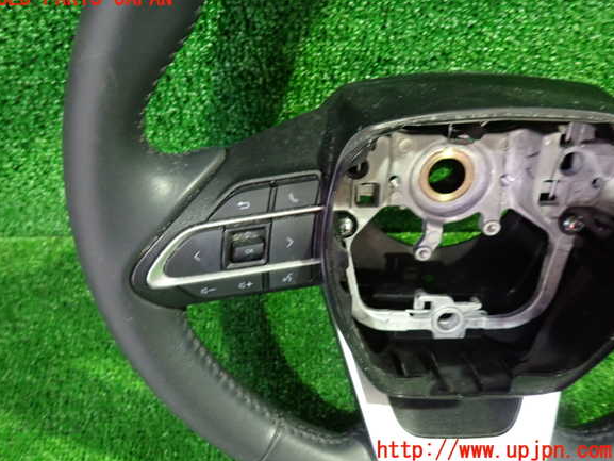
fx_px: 461
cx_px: 298
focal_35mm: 26
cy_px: 225
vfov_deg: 53.1
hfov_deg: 67.3
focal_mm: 4.5
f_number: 2
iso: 800
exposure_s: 1/25
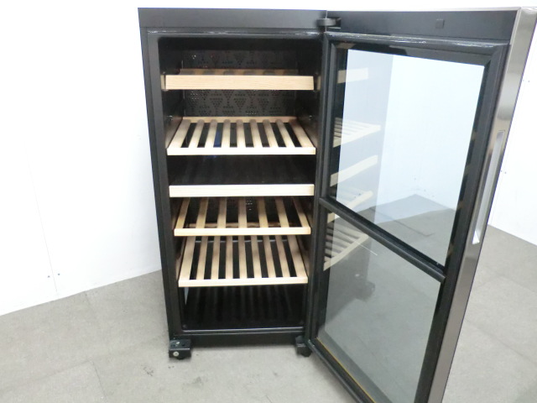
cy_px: 202
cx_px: 268
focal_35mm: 27
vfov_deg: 51.4
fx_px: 419
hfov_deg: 65.3
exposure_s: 1/25
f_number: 3.2
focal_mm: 4.9
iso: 800
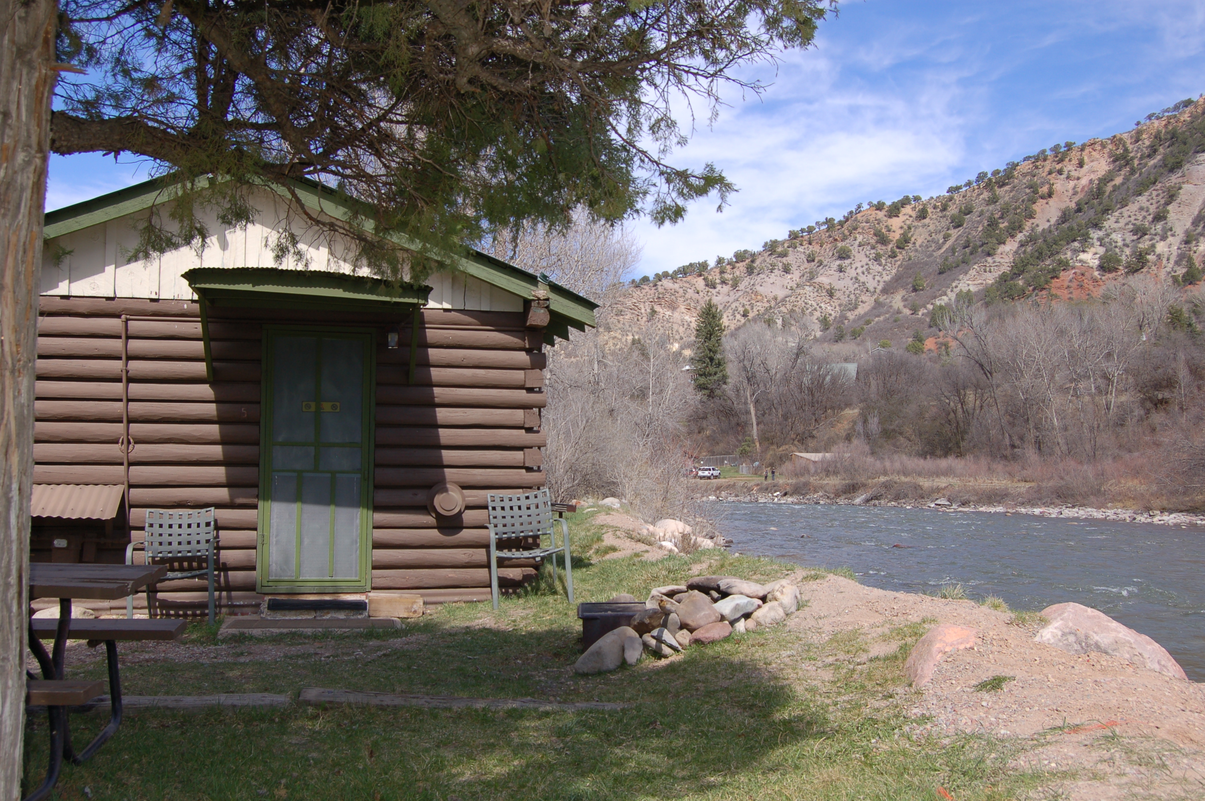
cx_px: 602
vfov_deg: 38.3
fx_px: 1154
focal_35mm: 34
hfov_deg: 55.1
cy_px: 400
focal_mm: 23
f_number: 7.1
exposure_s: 1/400
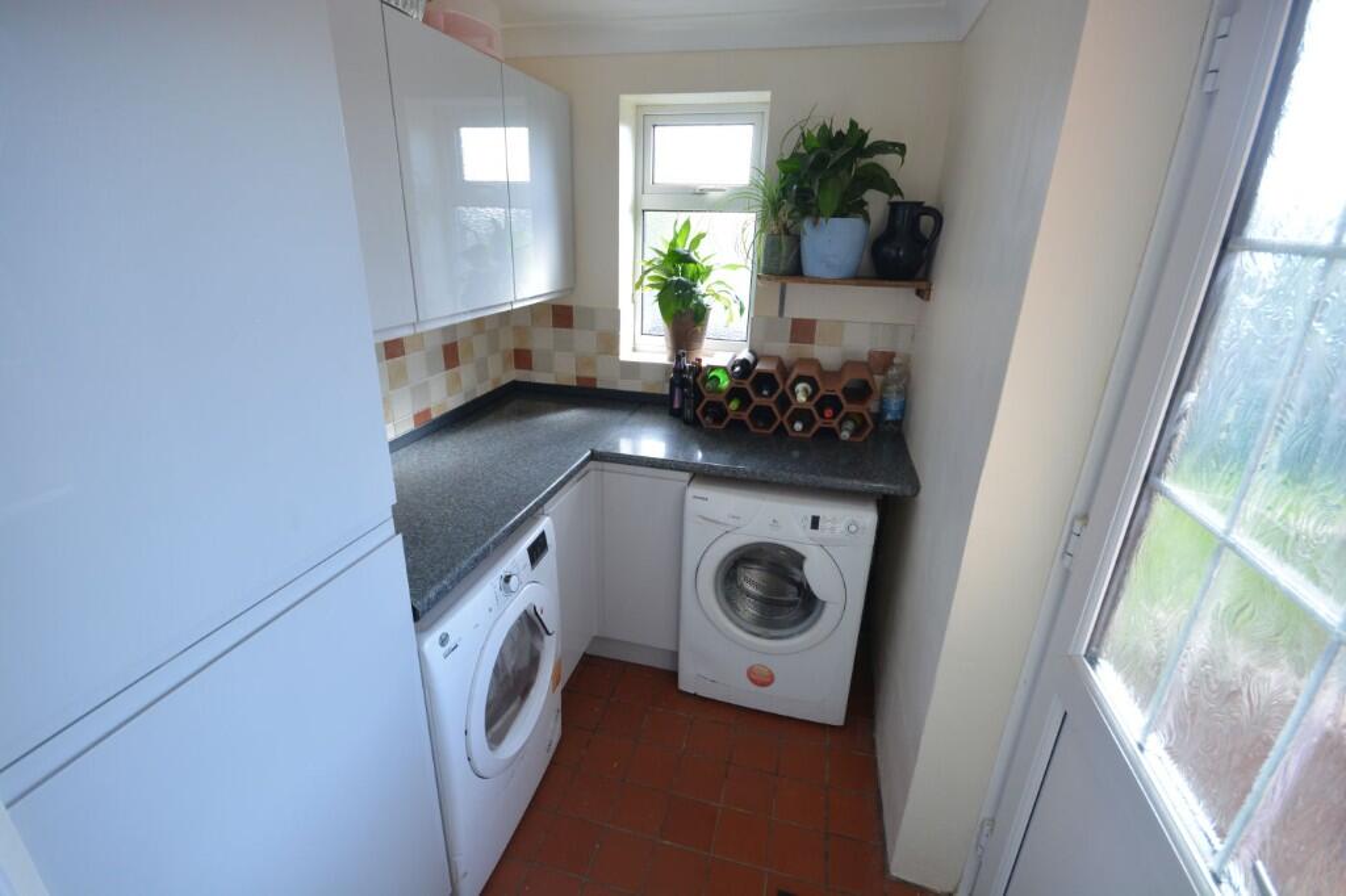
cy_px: 448
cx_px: 673
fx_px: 561
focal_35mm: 15
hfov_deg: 100.4
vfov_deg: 77.3
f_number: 8
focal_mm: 10
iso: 400
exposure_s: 1/25
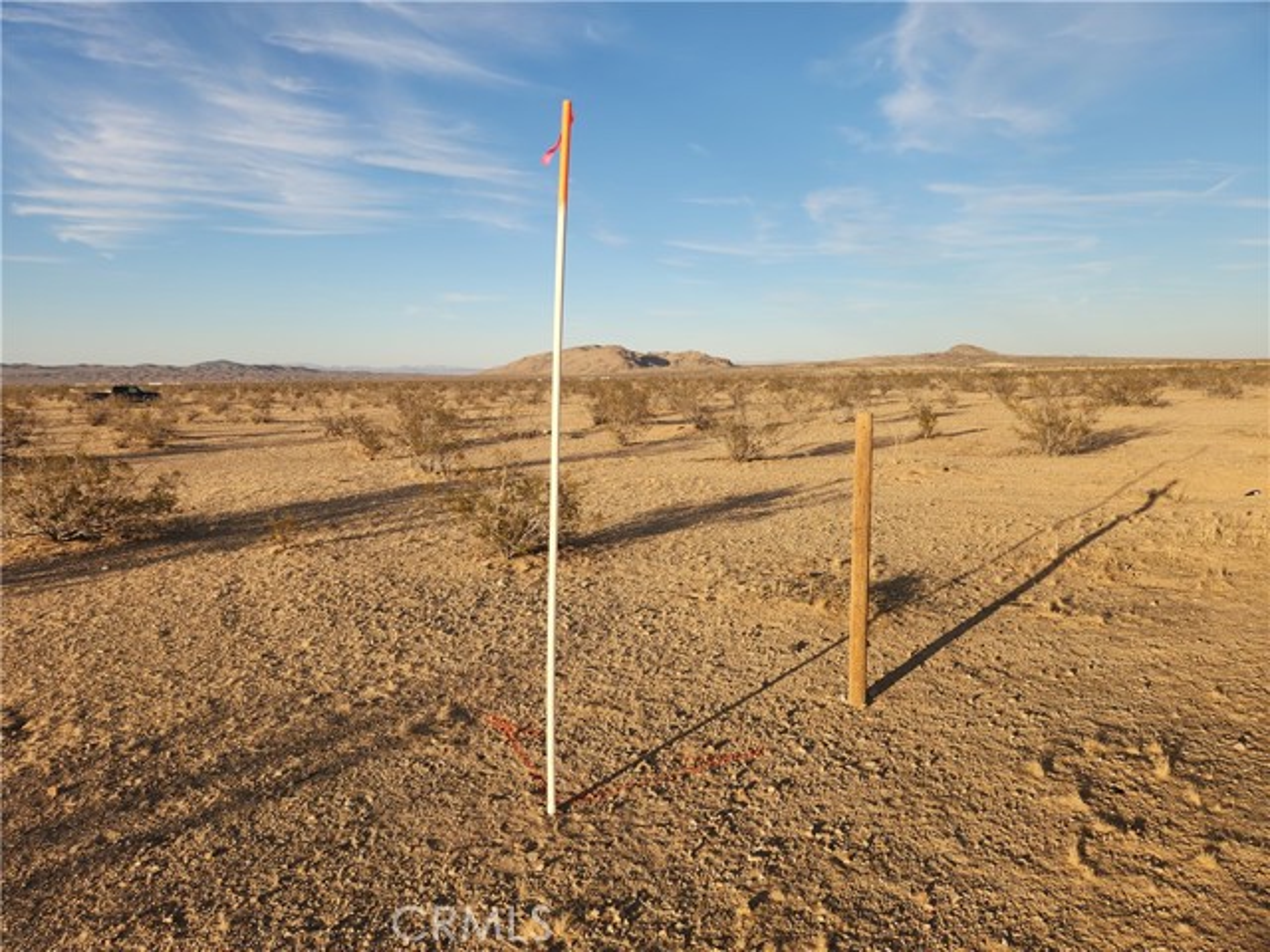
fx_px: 844
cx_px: 635
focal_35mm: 23
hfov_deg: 73.9
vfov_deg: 58.9
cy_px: 476
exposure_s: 1/1044
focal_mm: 5.4
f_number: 1.8
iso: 20
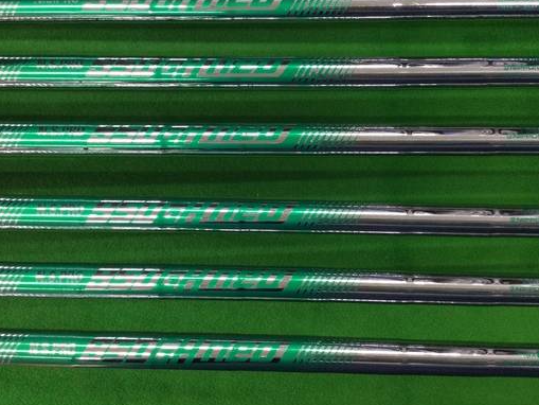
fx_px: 607
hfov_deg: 47.9
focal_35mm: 39
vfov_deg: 36.7
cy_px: 166
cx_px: 267
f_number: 2.4
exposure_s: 1/30
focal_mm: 3.3
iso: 100
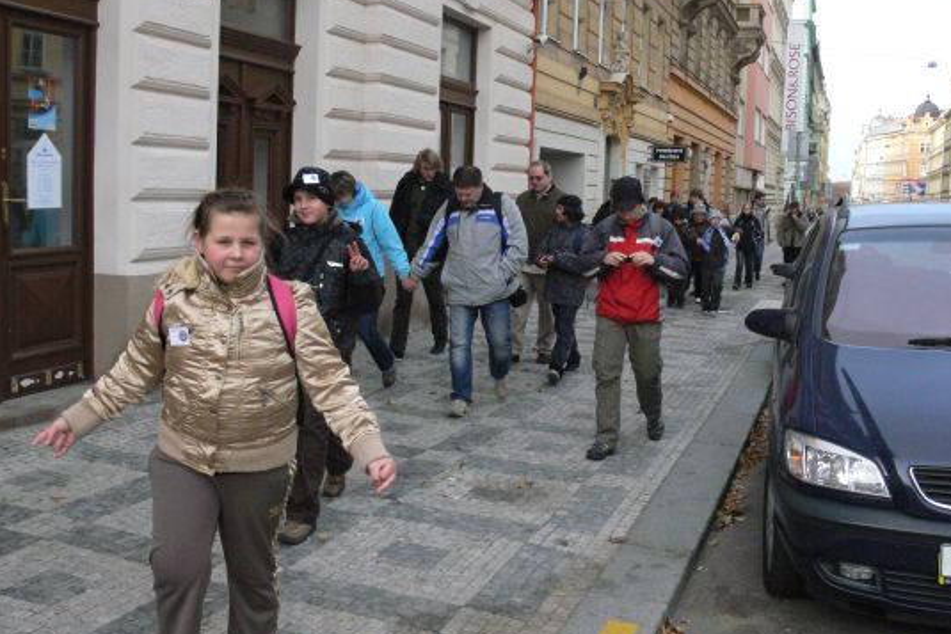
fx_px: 978
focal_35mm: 37
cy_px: 282
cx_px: 480
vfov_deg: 35.9
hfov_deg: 51.9
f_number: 5.6
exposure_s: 1/320
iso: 400
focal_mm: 7.4
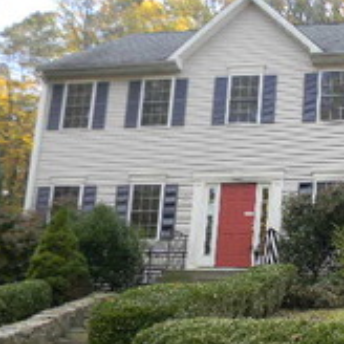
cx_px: 354
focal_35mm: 67
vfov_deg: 25.7
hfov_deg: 24.4
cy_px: 197
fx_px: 753
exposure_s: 1/88.6
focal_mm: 6.4
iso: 80
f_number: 3.7
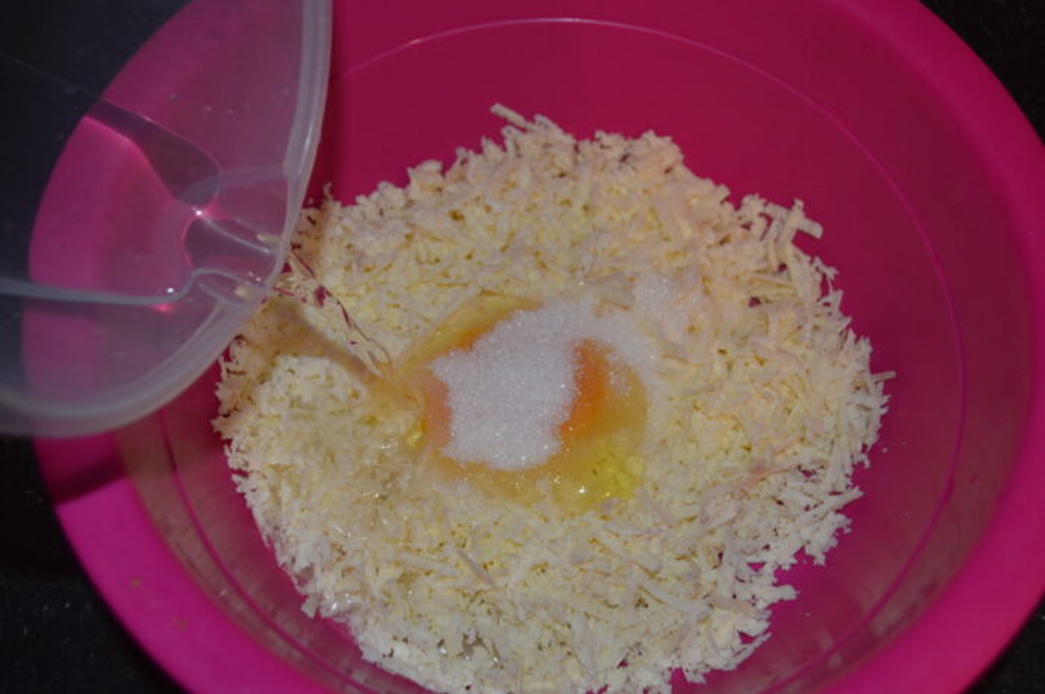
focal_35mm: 36
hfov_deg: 53.2
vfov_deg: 36.8
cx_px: 522
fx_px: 1044
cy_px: 347
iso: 400
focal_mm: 24
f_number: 4
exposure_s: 1/60
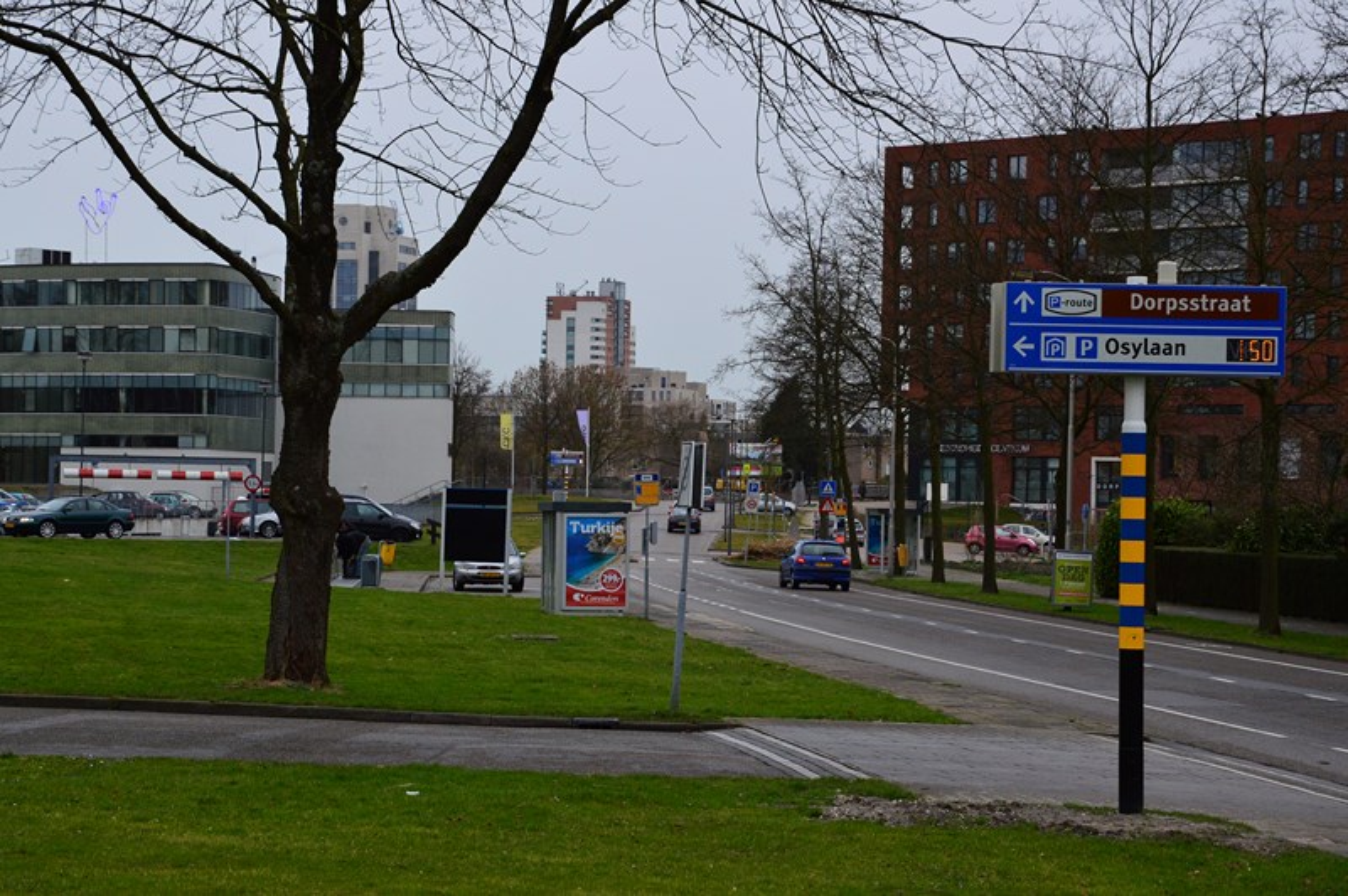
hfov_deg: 23.4
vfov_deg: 15.7
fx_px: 3255
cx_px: 674
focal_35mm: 87
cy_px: 448
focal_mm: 58
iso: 800
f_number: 7.1
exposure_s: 1/400
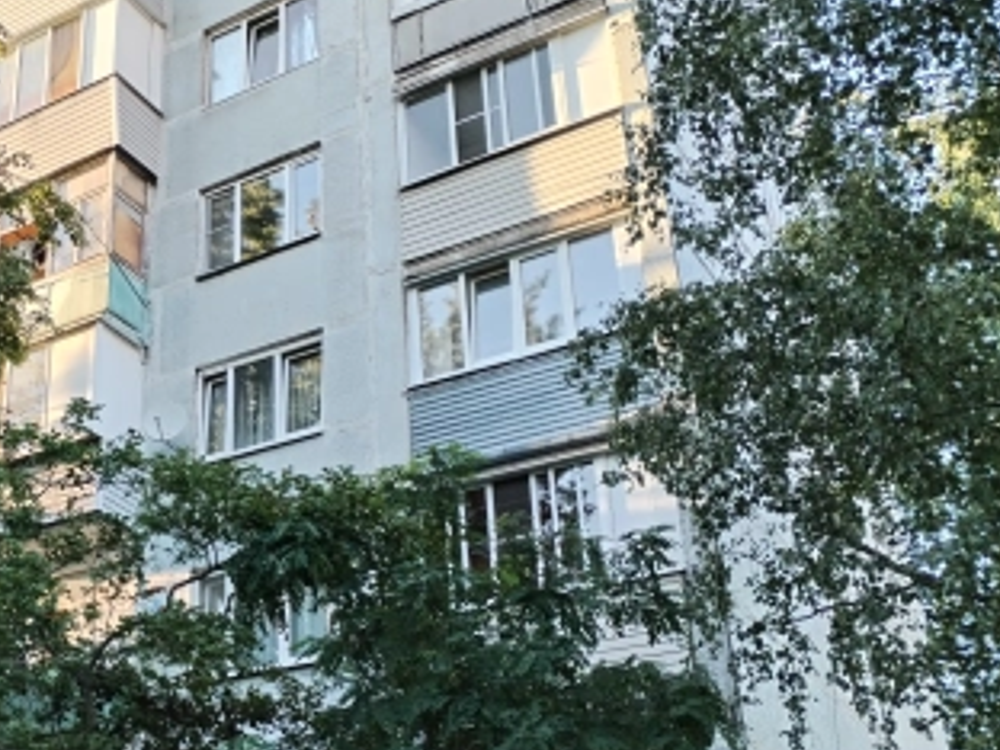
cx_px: 96
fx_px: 1676
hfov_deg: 31.6
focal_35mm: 58
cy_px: 420
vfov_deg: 25.2
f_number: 1.8
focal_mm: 4.75
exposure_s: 1/120
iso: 153
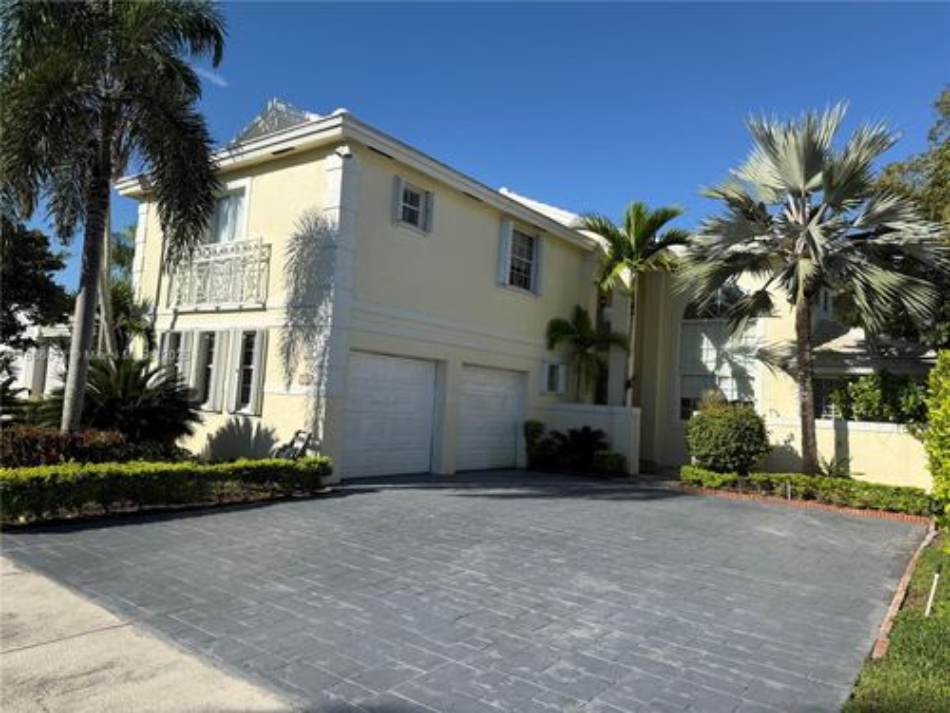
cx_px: 475
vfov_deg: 56.8
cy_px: 356
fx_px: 659
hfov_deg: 71.6
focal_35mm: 24
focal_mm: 6.76
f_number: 1.78
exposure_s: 1/4975
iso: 80
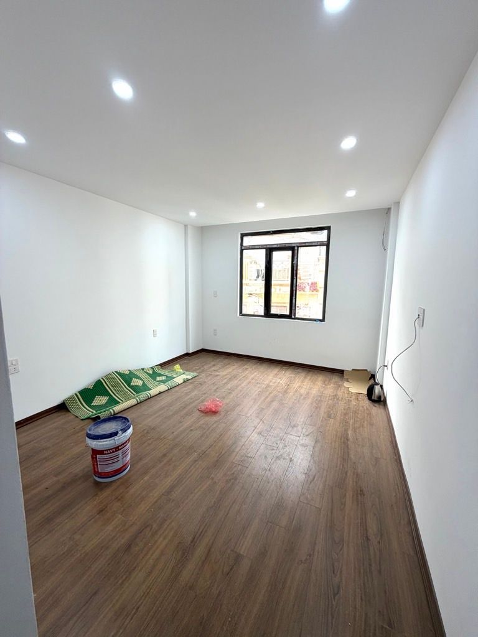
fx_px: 258
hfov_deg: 85.7
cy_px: 318
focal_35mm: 14
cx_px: 239
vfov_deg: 102.1
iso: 80
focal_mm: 2.22
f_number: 2.2
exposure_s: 1/121
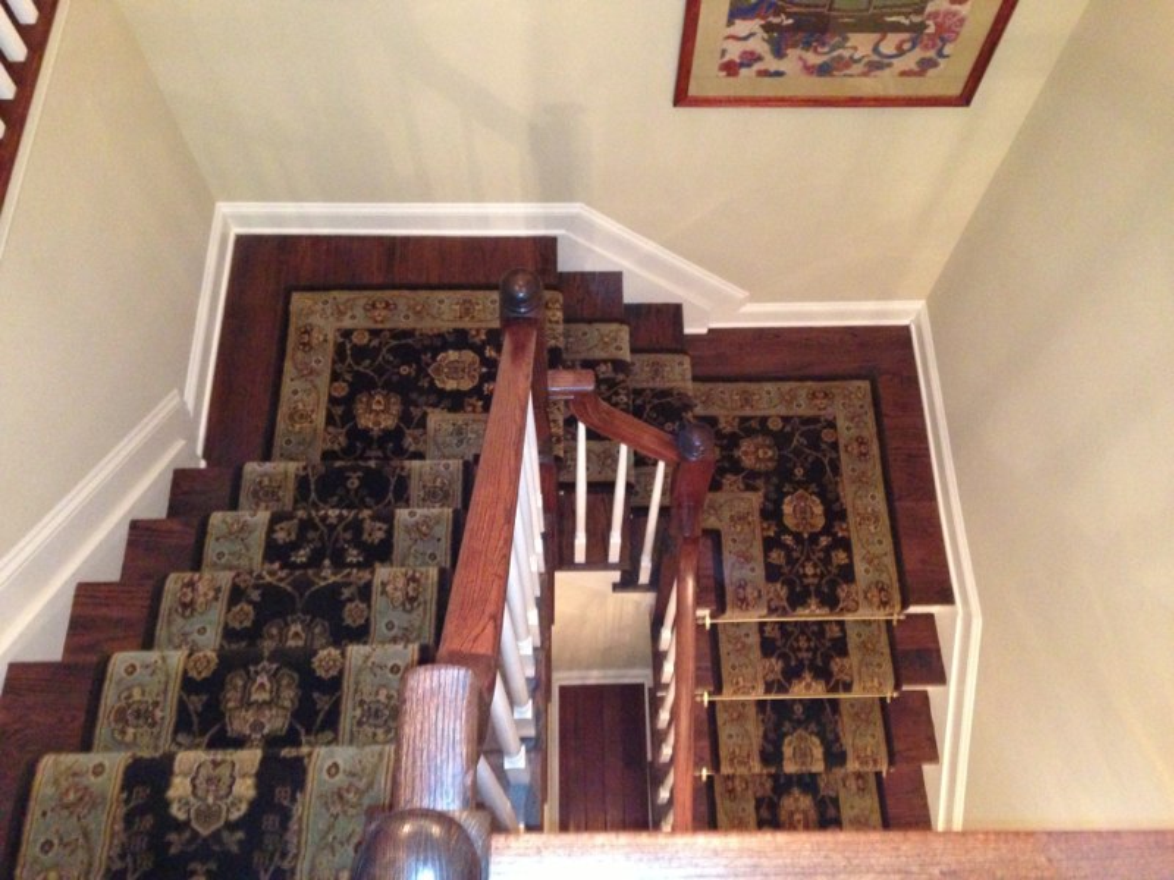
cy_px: 440
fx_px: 1119
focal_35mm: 33
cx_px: 587
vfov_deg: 42.9
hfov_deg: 55.4
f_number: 2.4
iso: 500
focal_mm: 4.13
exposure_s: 1/16
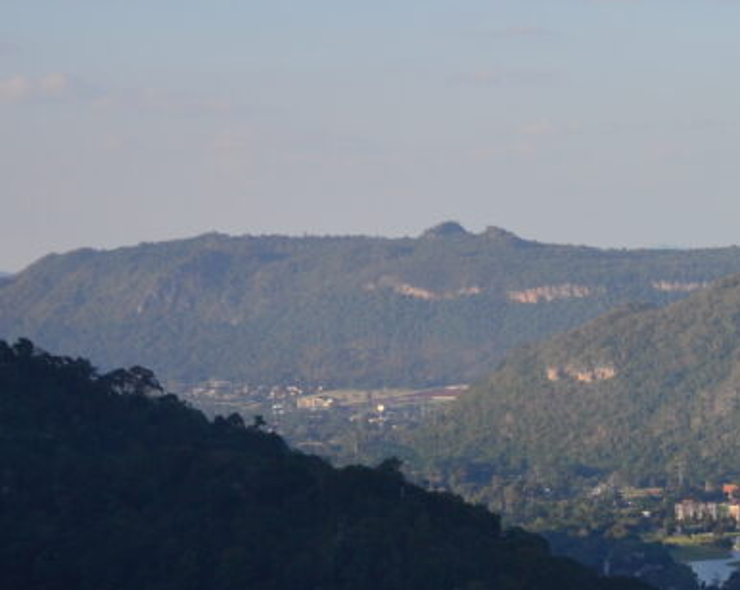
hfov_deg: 11.1
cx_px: 813
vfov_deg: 9.0
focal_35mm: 172
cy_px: 252
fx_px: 3763
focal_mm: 46
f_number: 5.6
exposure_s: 1/400
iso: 100
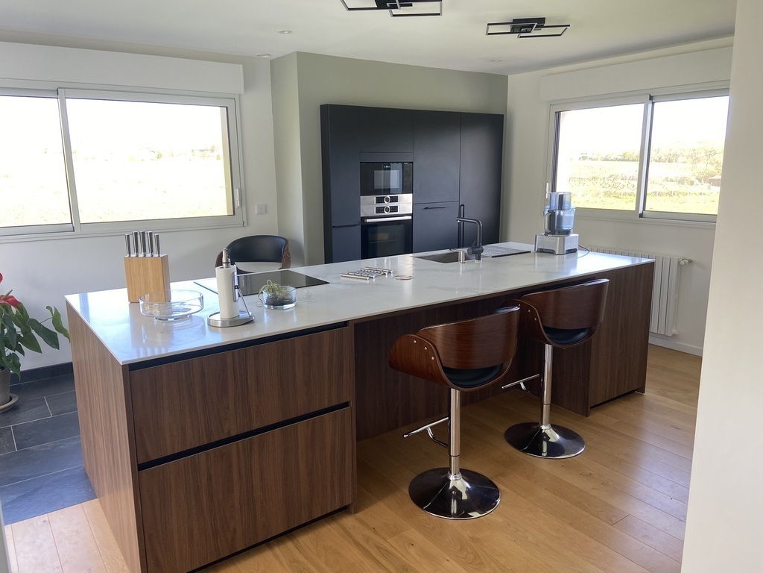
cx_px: 382
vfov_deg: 53.1
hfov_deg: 67.3
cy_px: 286
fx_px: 573
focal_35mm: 26
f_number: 1.8
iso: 100
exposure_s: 1/121
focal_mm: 4.25
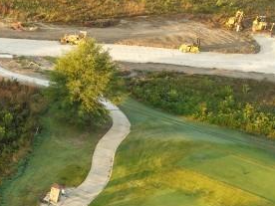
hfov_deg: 18.0
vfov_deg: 16.3
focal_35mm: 89
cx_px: -205
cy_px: 197
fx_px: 707
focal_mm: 8.67
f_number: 1.8
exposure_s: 1/160
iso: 100
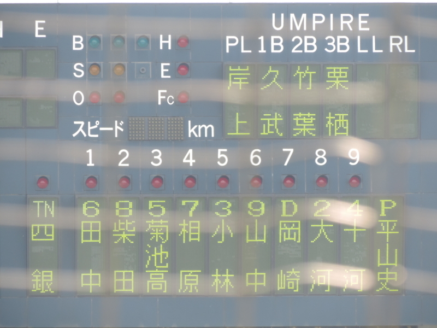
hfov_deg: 4.0
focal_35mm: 500
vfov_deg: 3.0
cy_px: 164
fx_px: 6312
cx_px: 218
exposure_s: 1/250
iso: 250
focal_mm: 89.1
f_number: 4.9
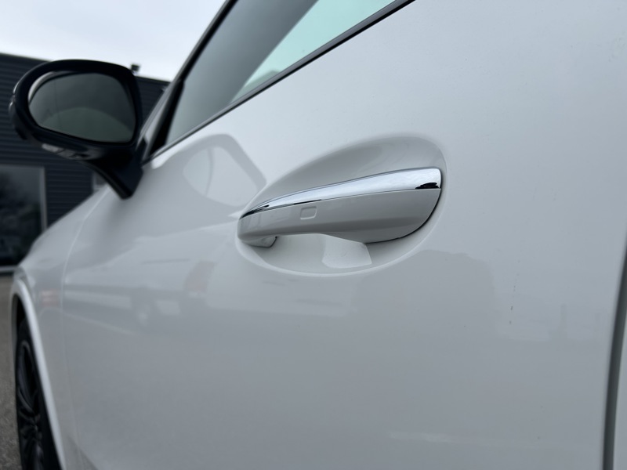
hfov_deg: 67.3
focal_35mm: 26
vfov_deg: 53.1
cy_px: 235
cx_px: 314
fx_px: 471
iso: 50
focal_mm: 5.7
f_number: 1.5
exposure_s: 1/1531
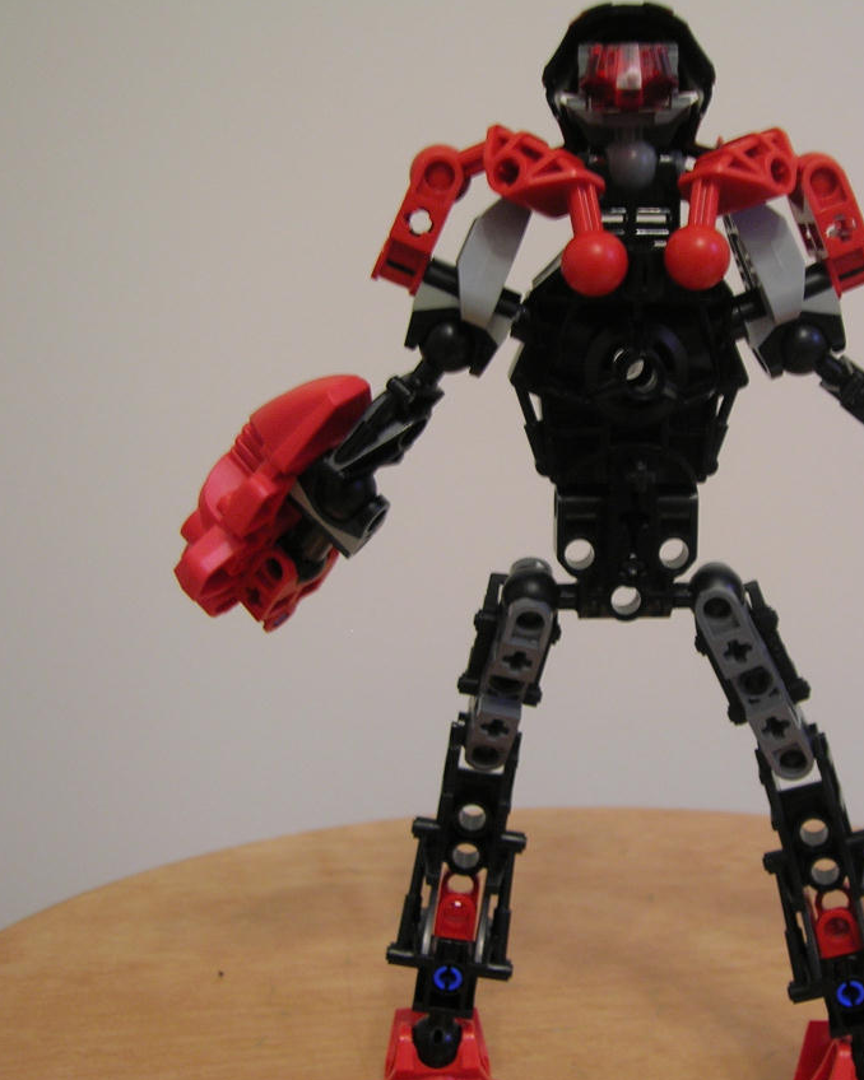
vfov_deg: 37.3
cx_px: 593
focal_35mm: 50
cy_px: 541
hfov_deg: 30.0
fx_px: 1599
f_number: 3
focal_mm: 6.4
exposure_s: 1/3.9
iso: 64
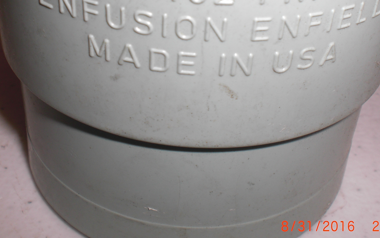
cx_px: 193
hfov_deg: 36.9
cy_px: 72
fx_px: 570
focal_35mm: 55
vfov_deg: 23.4
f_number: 5.6
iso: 64
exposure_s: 1/60
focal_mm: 6.3
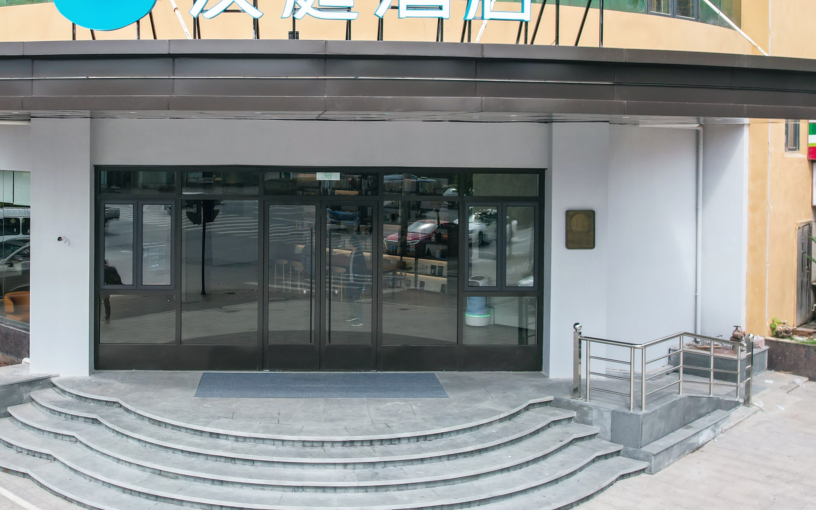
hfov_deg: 47.7
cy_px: 148
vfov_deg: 30.9
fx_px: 912
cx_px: 294
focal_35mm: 41
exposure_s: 1/730
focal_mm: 8.38
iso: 100
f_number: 2.8
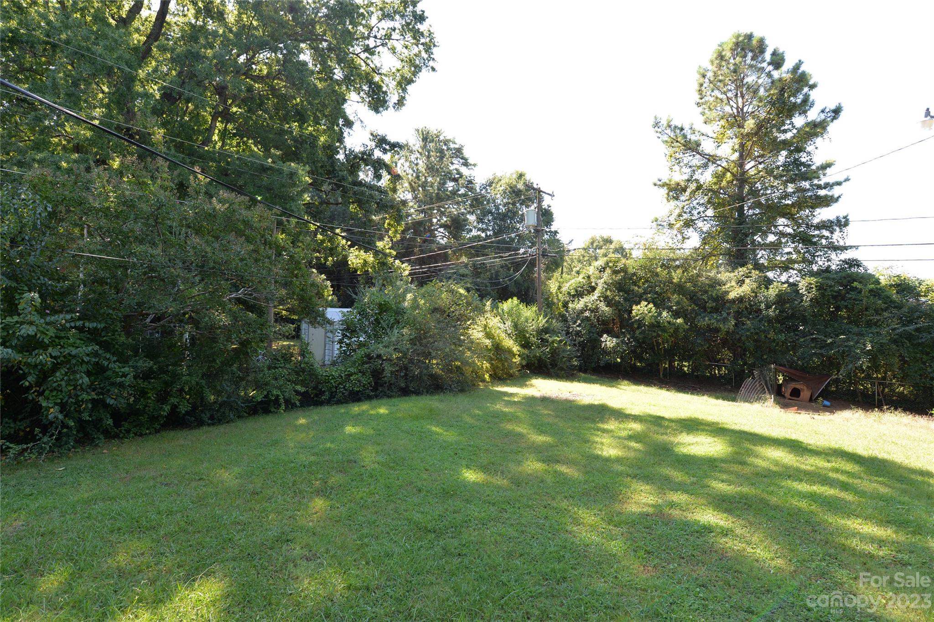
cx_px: 467
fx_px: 441
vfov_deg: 70.4
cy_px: 311
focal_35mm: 17
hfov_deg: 93.3
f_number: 5.6
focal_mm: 17
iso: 200
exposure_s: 1/125
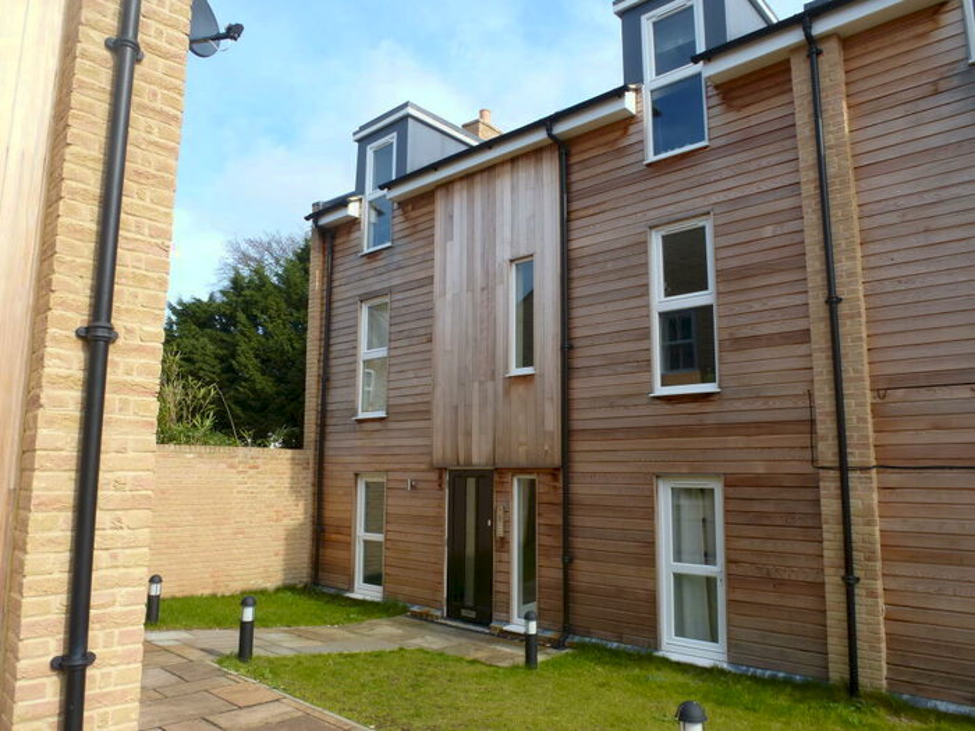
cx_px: 488
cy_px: 366
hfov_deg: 71.6
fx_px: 676
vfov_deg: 56.8
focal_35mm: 24
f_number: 4
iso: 100
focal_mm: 4.3
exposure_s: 1/320
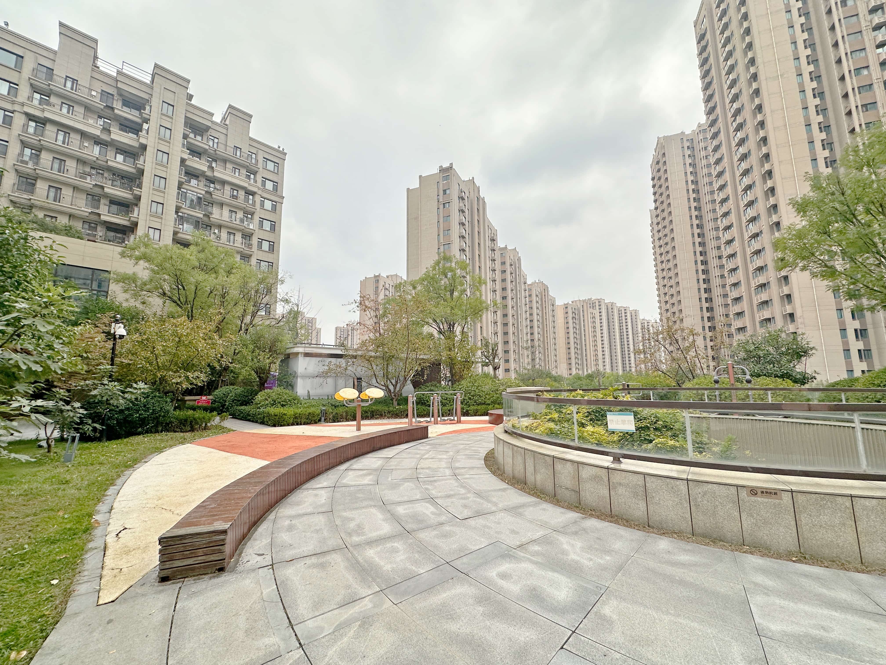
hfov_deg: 102.1
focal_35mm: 14
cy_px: 332
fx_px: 358
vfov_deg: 85.7
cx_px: 443
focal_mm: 2.22
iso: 40
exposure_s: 1/404
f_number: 2.2
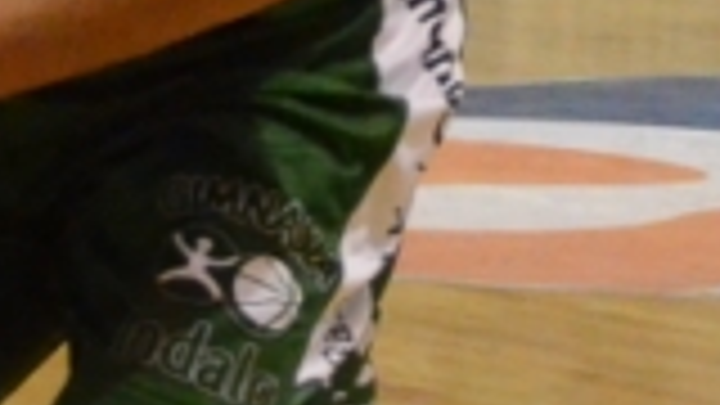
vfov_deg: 2.3
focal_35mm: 522
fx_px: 9966
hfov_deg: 4.1
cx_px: 1012
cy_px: -72
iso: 6400
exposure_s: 1/500
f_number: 4.8
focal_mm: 52
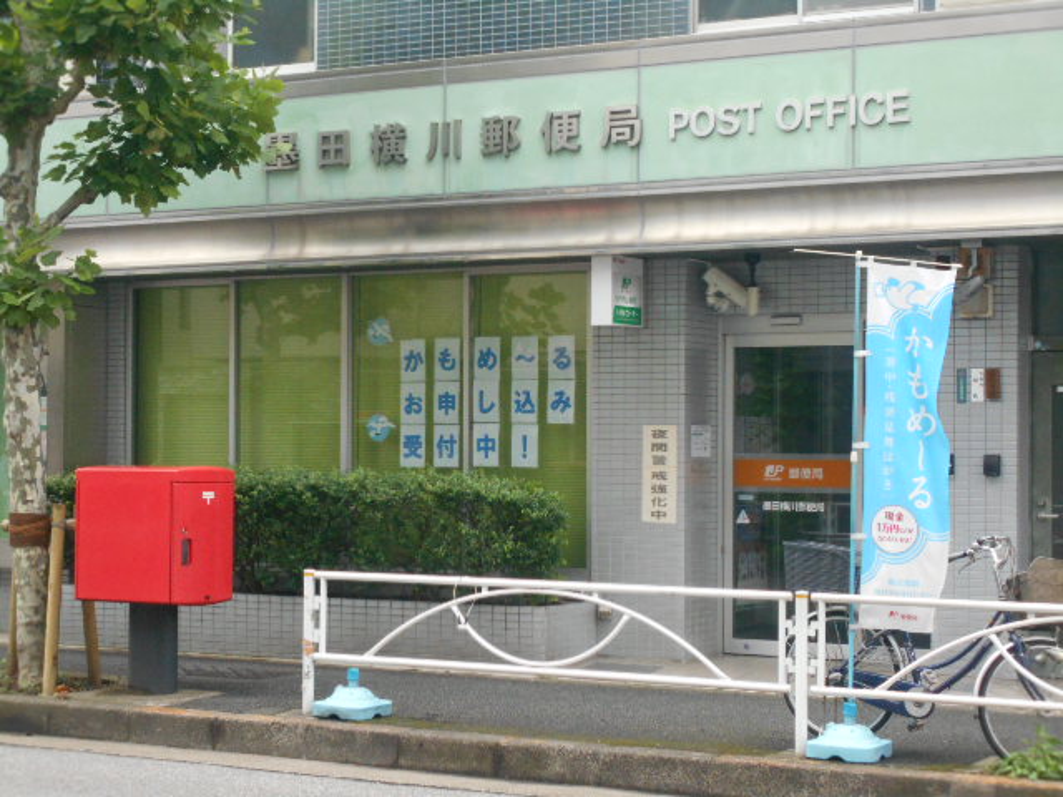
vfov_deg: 19.4
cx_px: 532
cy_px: 398
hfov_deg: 25.7
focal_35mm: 76
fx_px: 2334
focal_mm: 13.5
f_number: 5.8
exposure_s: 1/250
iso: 450
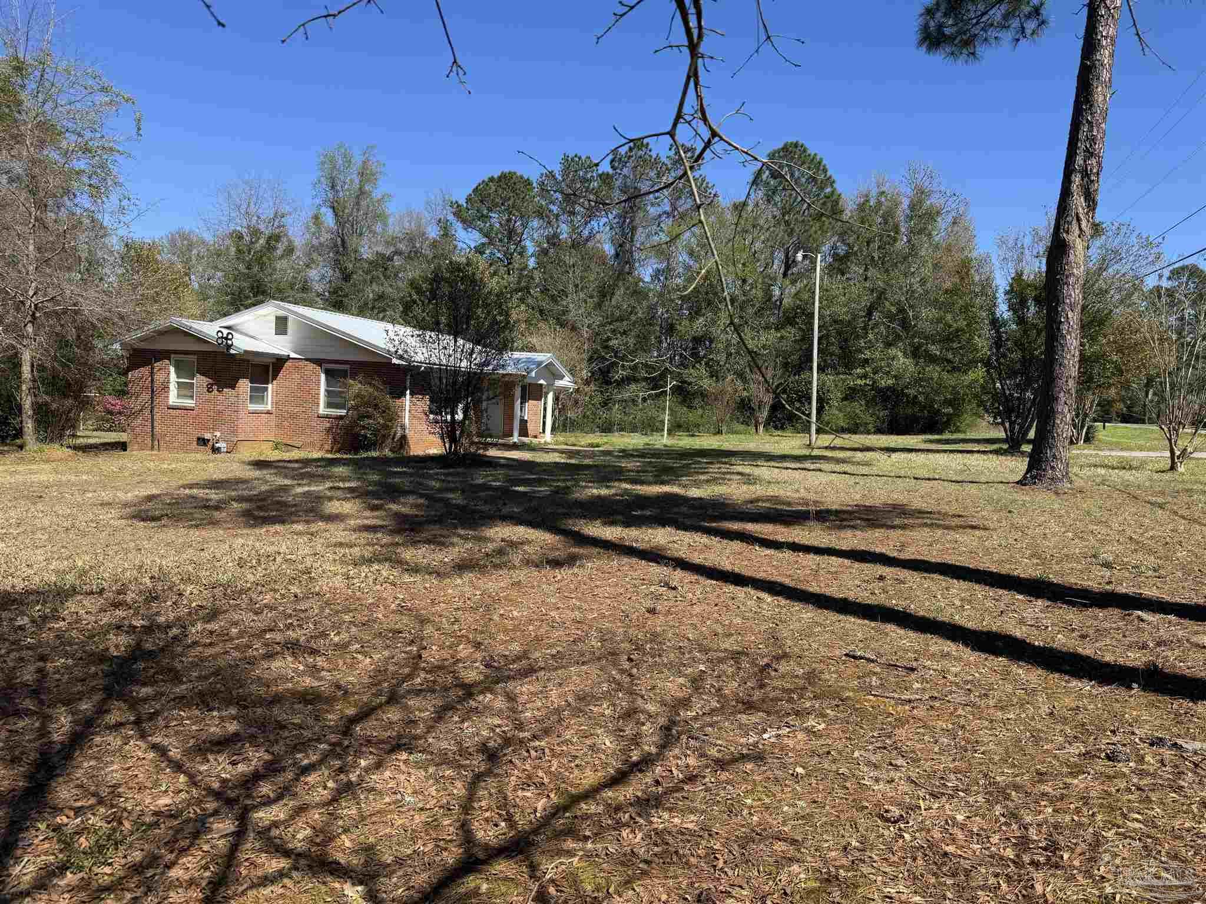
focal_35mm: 24
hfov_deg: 71.6
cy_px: 452
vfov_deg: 56.8
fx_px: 836
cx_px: 603
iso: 80
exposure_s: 1/2710
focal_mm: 6.76
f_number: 1.78
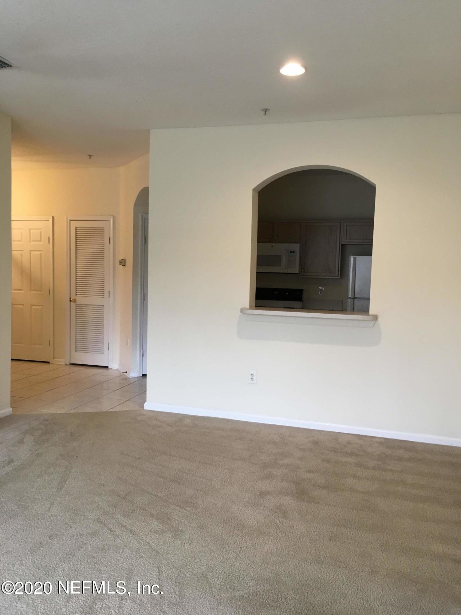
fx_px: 515
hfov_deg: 48.2
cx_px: 230
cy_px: 308
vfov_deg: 61.7
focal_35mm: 29
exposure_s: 1/30
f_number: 2.2
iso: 80
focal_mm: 4.15
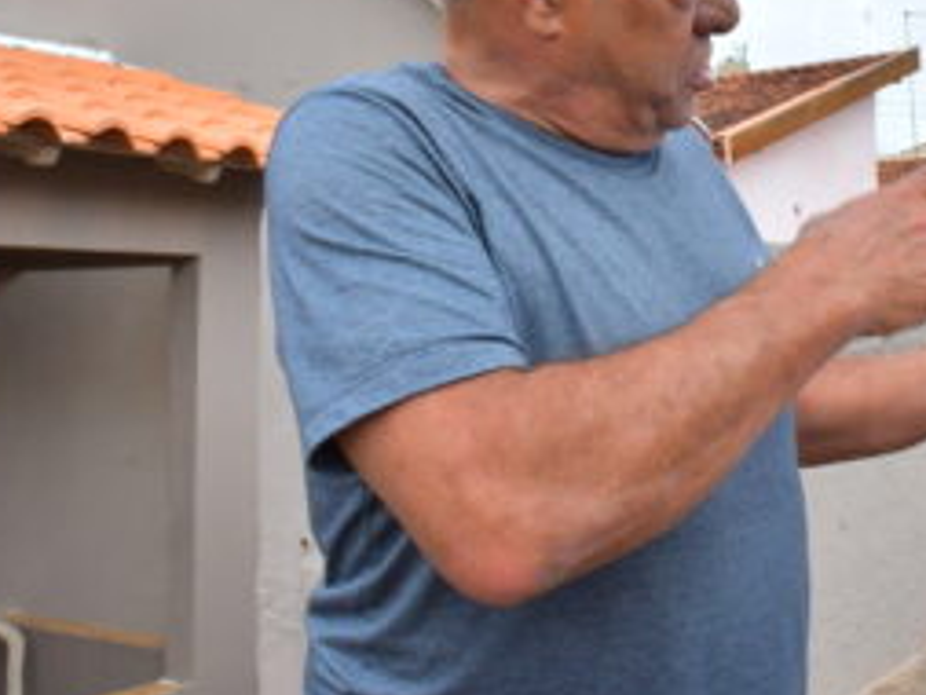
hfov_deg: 37.8
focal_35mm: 50
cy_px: 218
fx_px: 1338
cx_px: 606
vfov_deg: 28.9
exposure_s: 1/320
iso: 1250
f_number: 22
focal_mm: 18
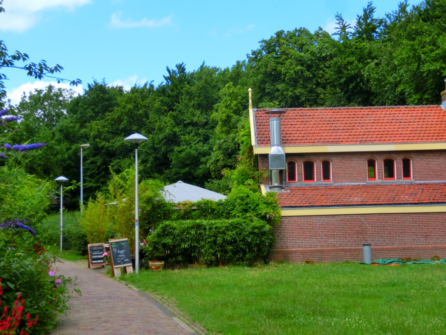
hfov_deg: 33.8
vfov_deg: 25.7
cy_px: 168
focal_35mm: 57
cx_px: 223
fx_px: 734
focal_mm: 10.11
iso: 80
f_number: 4.5
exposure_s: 1/400
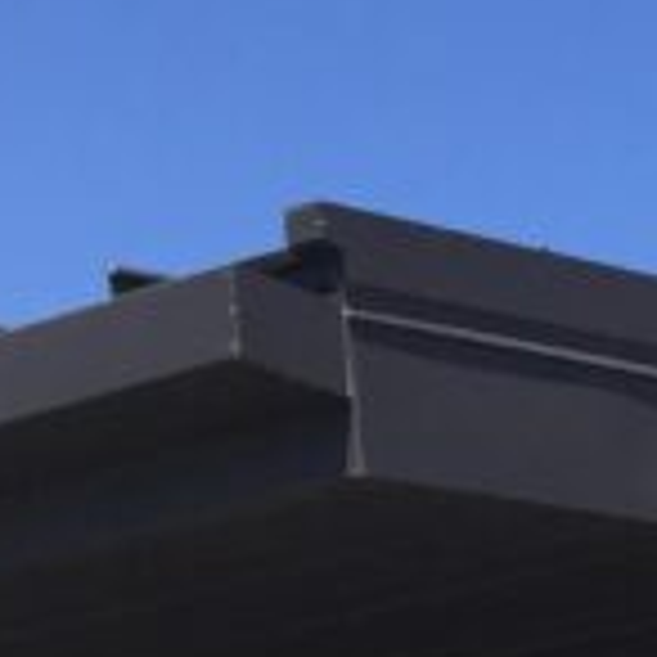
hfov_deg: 8.0
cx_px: 2102
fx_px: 3865
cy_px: 1296
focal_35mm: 180
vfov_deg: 9.1
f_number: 2.2
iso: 32
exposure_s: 1/1412
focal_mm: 4.15
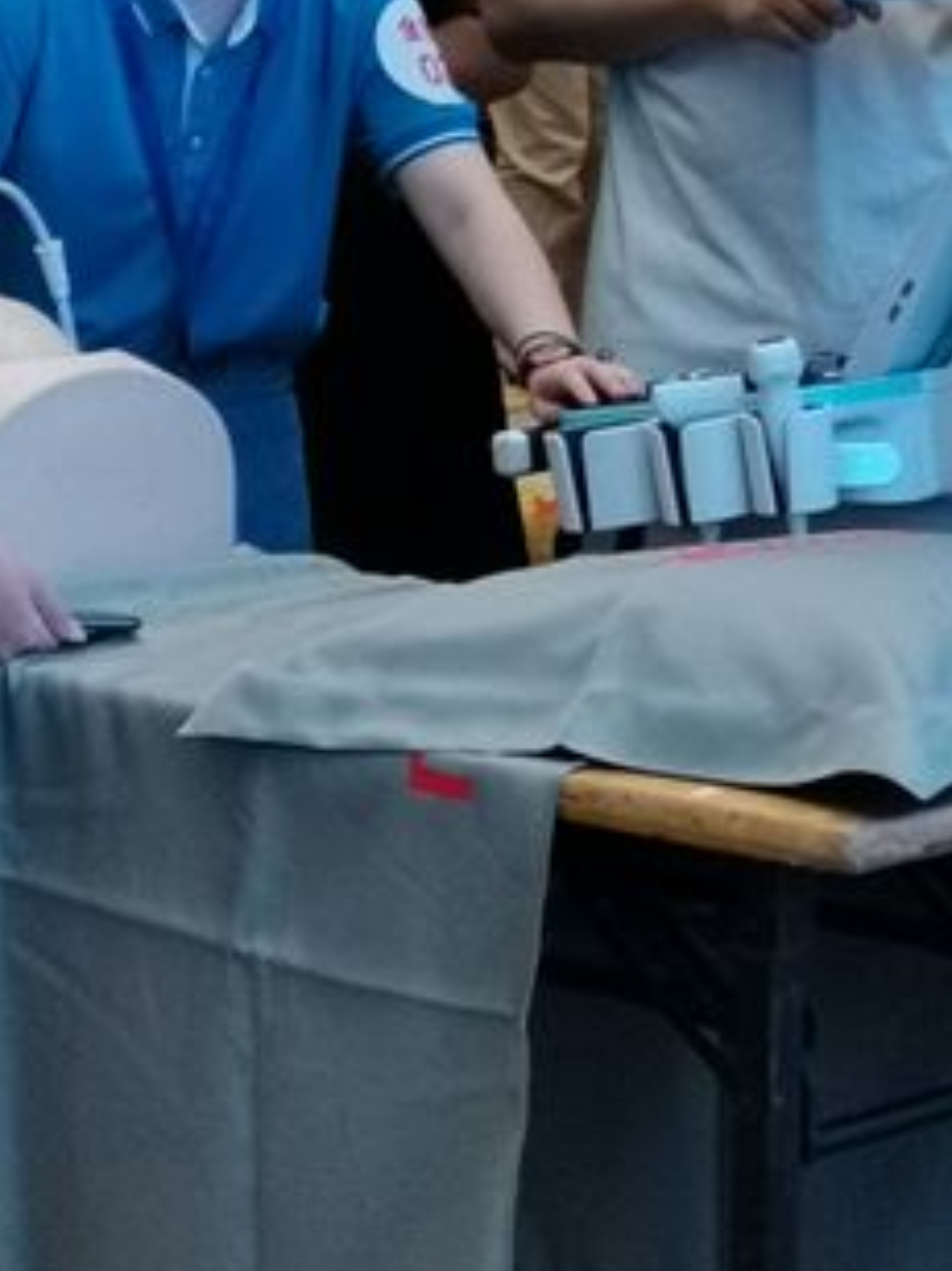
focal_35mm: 158
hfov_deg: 9.4
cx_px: 352
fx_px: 5798
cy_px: -19
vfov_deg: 12.4
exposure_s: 1/120
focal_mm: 4.75
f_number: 1.8
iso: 250
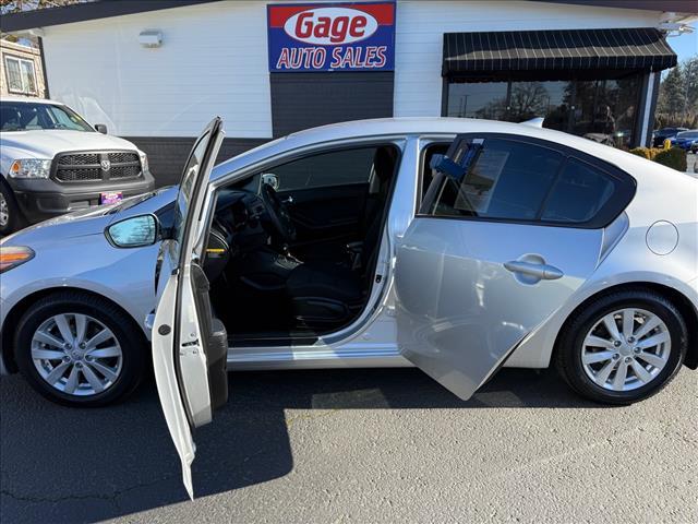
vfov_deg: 56.8
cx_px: 349
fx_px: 484
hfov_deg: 71.6
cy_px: 262
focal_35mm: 24
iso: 80
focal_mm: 6.76
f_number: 1.78
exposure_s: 1/1250
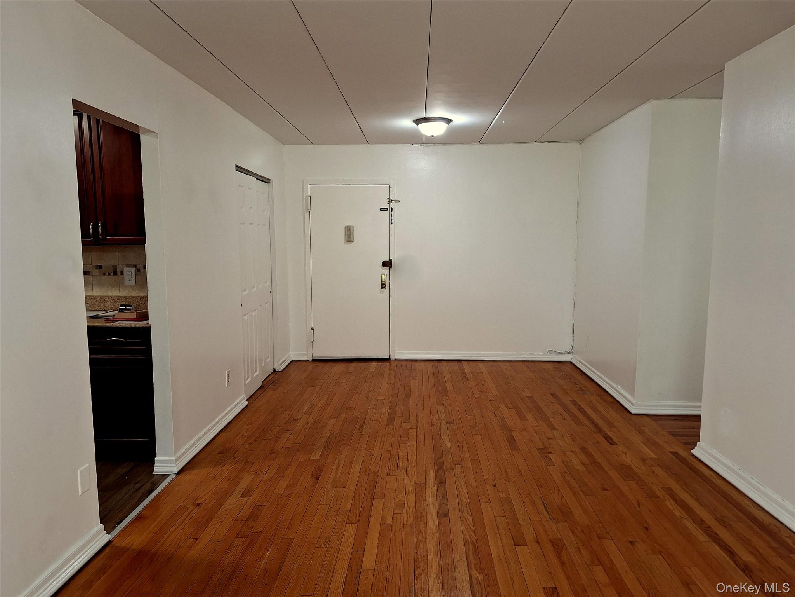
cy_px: 298
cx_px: 398
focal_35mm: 23
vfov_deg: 58.9
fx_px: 528
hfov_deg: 73.9
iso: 100
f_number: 1.8
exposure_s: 1/40
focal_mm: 5.54
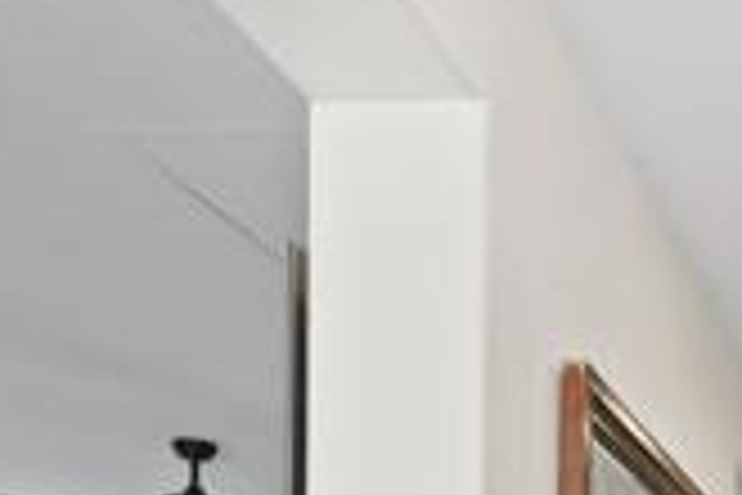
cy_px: 785
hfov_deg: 26.9
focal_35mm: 62
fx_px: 1278
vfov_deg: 18.8
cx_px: 980
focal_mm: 16
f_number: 4
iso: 640
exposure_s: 1/15
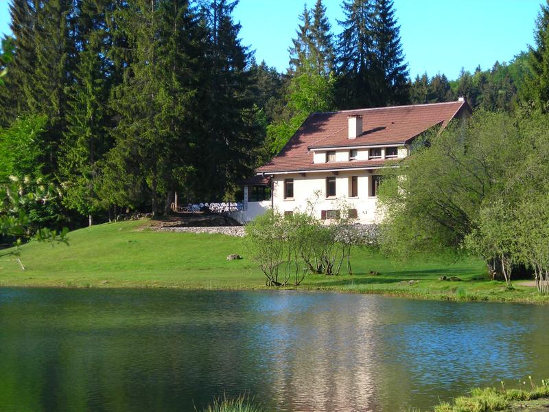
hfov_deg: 17.0
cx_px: 274
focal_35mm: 116
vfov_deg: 12.8
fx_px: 1840
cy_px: 206
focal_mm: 19.2
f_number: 5.3
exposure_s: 1/112
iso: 50
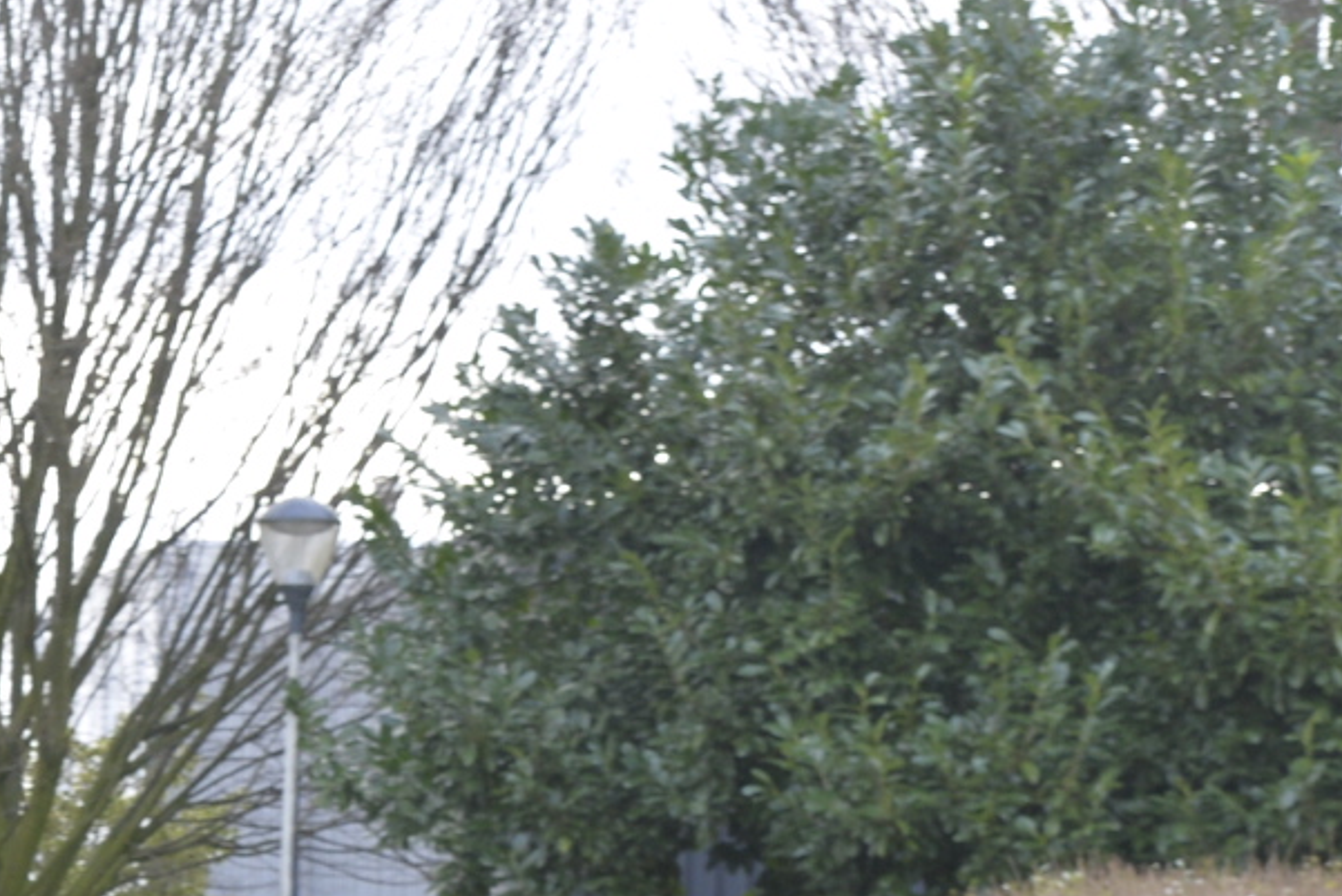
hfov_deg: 11.8
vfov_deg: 8.1
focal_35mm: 166
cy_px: 1309
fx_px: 6189
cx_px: -721
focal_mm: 52
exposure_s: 1/160
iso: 800
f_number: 6.3
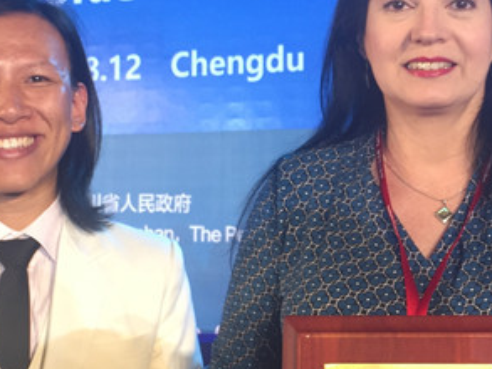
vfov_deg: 16.6
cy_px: 164
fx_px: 1265
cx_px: 356
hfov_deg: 21.8
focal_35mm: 89
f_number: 2.2
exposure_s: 1/50
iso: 40
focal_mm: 4.15
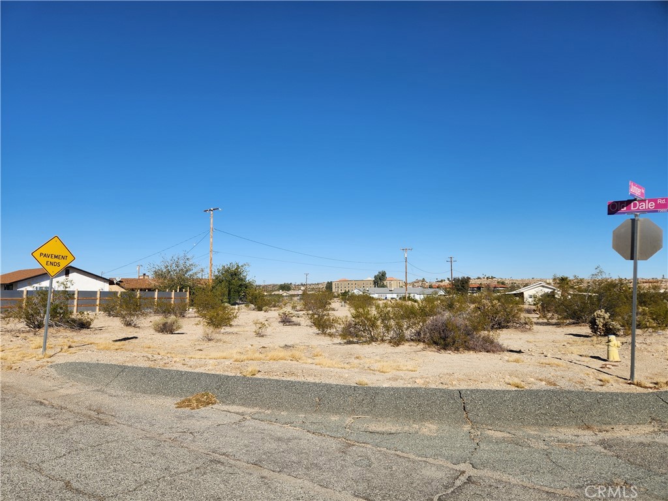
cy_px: 250
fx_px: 444
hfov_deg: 73.9
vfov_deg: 58.9
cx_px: 334
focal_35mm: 23
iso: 20
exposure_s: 1/2463
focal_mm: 5.4
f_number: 1.8
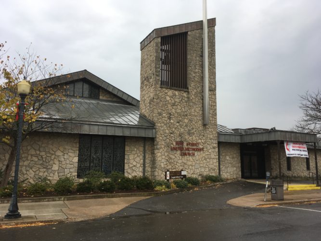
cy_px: 120
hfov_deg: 61.7
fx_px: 269
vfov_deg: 48.2
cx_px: 160
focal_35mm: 29
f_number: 2.2
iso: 25
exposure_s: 1/304
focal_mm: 4.15
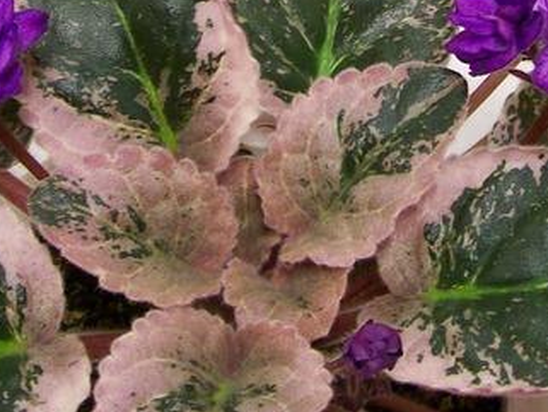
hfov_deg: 17.6
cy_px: -147
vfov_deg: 12.7
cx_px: 225
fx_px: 1774
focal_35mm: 112
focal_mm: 6
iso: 160
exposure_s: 1/11.5
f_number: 2.7
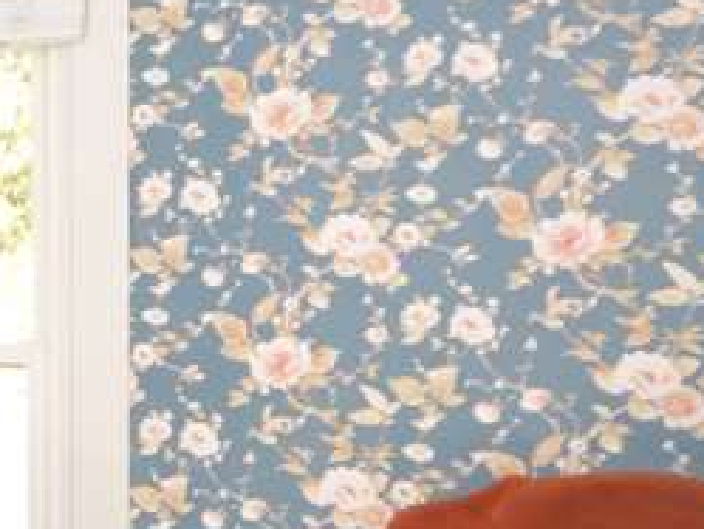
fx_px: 1506
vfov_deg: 19.9
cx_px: -390
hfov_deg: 21.5
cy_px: 267
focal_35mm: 74
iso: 400
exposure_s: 1/80
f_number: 4.5
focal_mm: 10
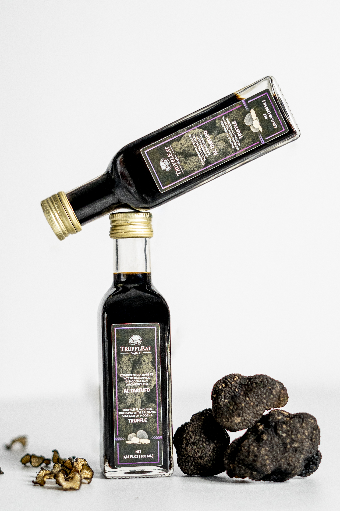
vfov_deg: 27.0
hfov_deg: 18.2
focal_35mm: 75
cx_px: 170
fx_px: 1062
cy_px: 256
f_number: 2.5
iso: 1000
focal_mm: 50
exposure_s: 1/125
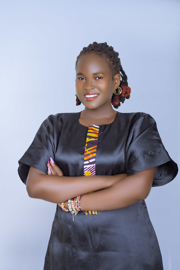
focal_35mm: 50
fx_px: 374
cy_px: 135
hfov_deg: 27.0
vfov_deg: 39.6
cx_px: 90
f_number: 3.2
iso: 160
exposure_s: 1/160
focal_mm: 50
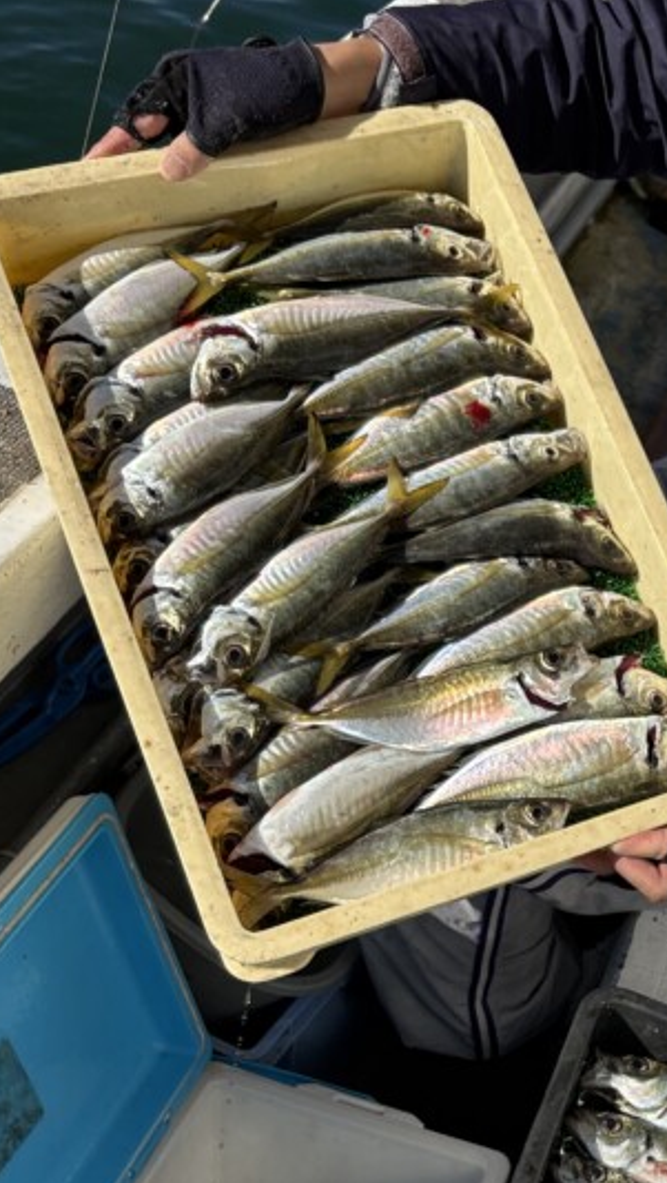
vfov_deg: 38.7
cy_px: 780
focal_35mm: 53
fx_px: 1664
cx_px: 683
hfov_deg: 21.8
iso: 50
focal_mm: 5.96
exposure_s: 1/4608
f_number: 1.6
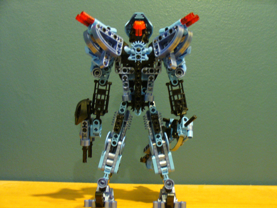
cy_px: 104
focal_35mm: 48
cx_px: 138
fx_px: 384
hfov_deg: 39.7
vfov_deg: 30.3
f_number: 3
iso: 200
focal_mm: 7.9
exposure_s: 1/2
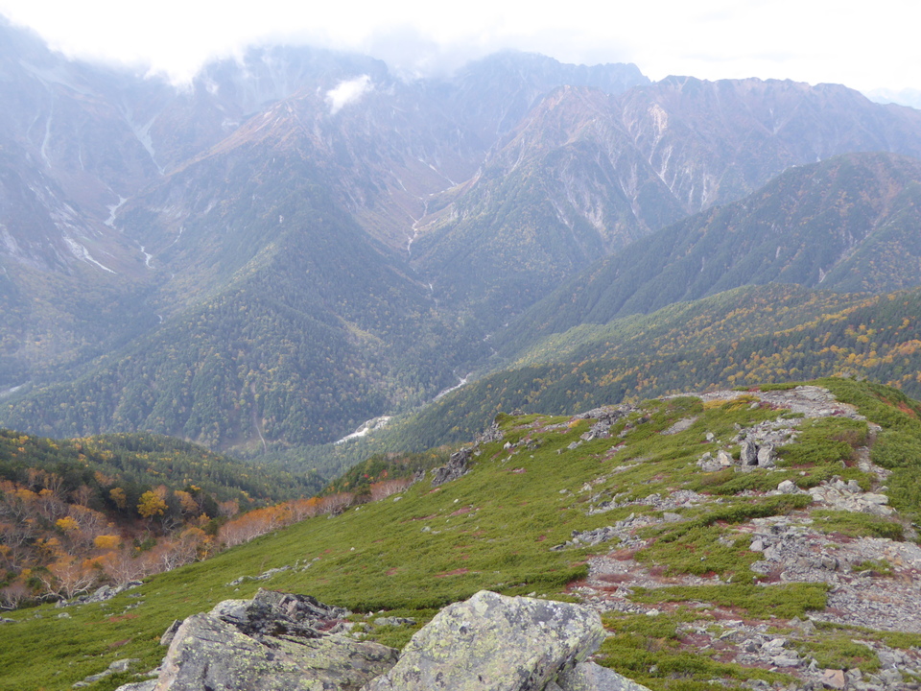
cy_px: 346
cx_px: 460
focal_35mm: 29
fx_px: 772
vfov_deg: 48.2
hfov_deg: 61.7
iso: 100
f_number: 3.5
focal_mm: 5
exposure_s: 1/200
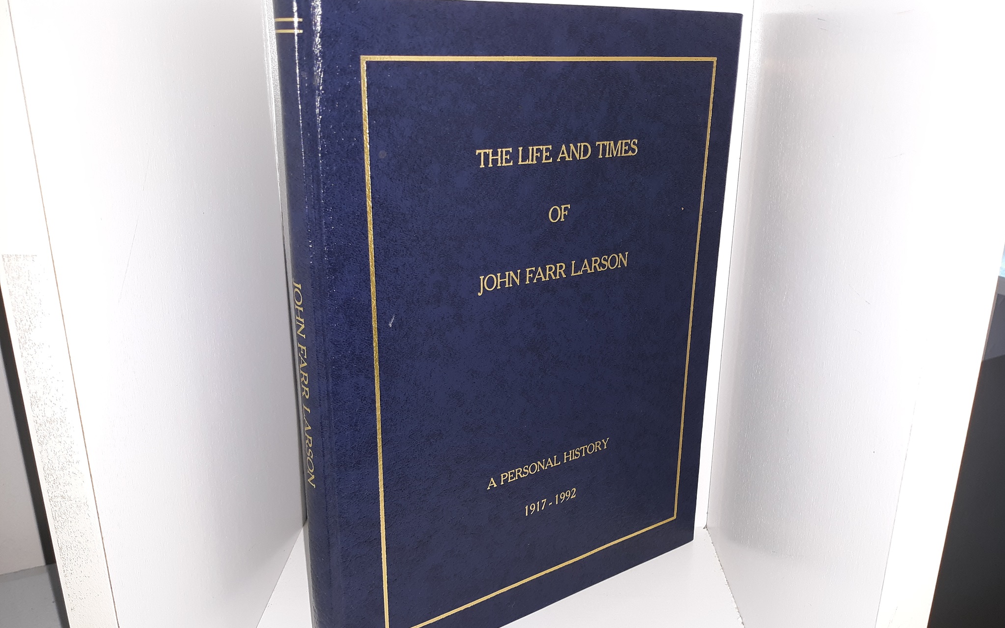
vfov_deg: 41.8
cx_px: 507
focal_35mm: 30
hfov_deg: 62.9
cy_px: 347
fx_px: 822
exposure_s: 1/40
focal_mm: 3.7
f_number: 1.7
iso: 40
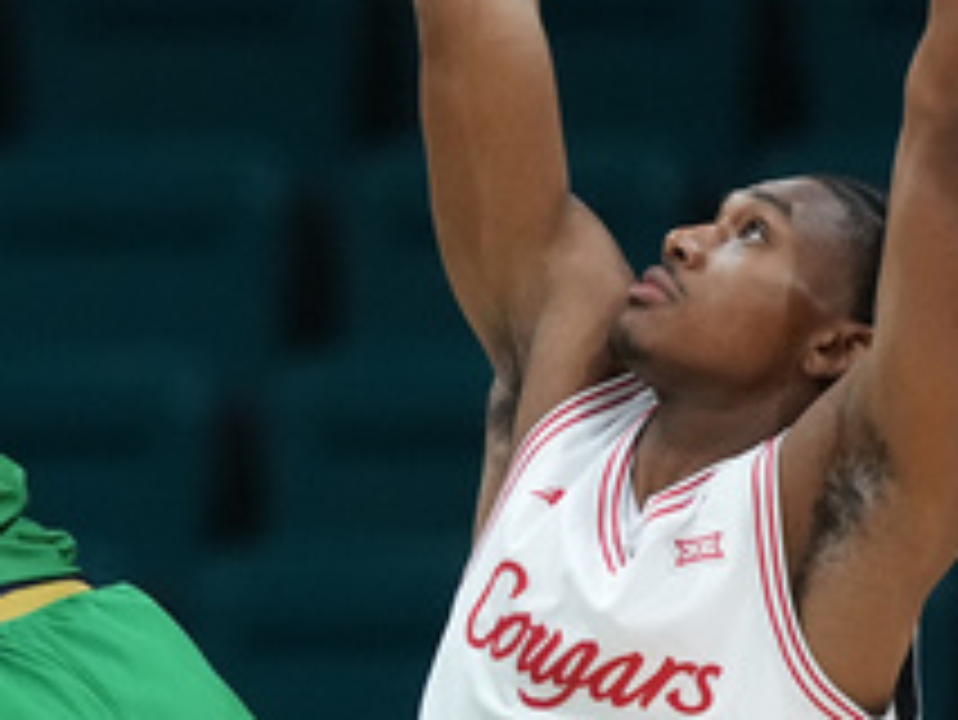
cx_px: 27
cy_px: 281
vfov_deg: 1.1
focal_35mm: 1384
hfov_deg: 1.4
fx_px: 38324
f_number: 2.8
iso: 3200
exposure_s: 1/1600
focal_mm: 300
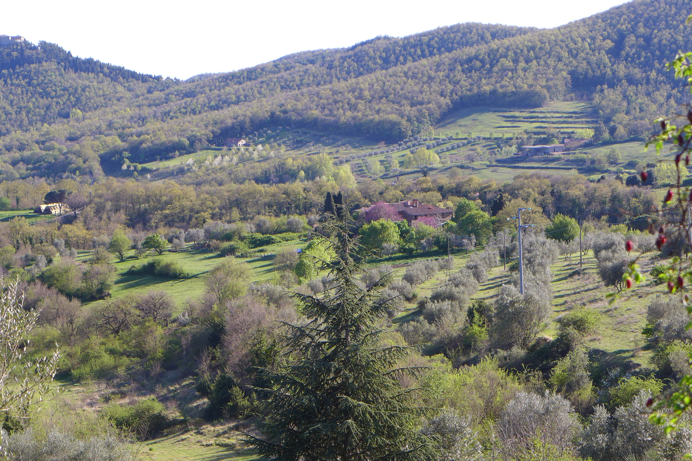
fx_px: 1729
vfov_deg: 15.2
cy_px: 230
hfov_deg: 22.6
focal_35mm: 90
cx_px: 346
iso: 80
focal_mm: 17.7
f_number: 2.8
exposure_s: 1/500
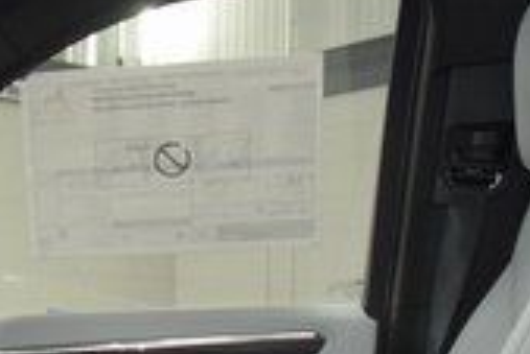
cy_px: 634
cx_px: -204
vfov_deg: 12.3
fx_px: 1503
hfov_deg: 18.3
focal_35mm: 102
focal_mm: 18
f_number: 3.5
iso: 1100
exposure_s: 1/60
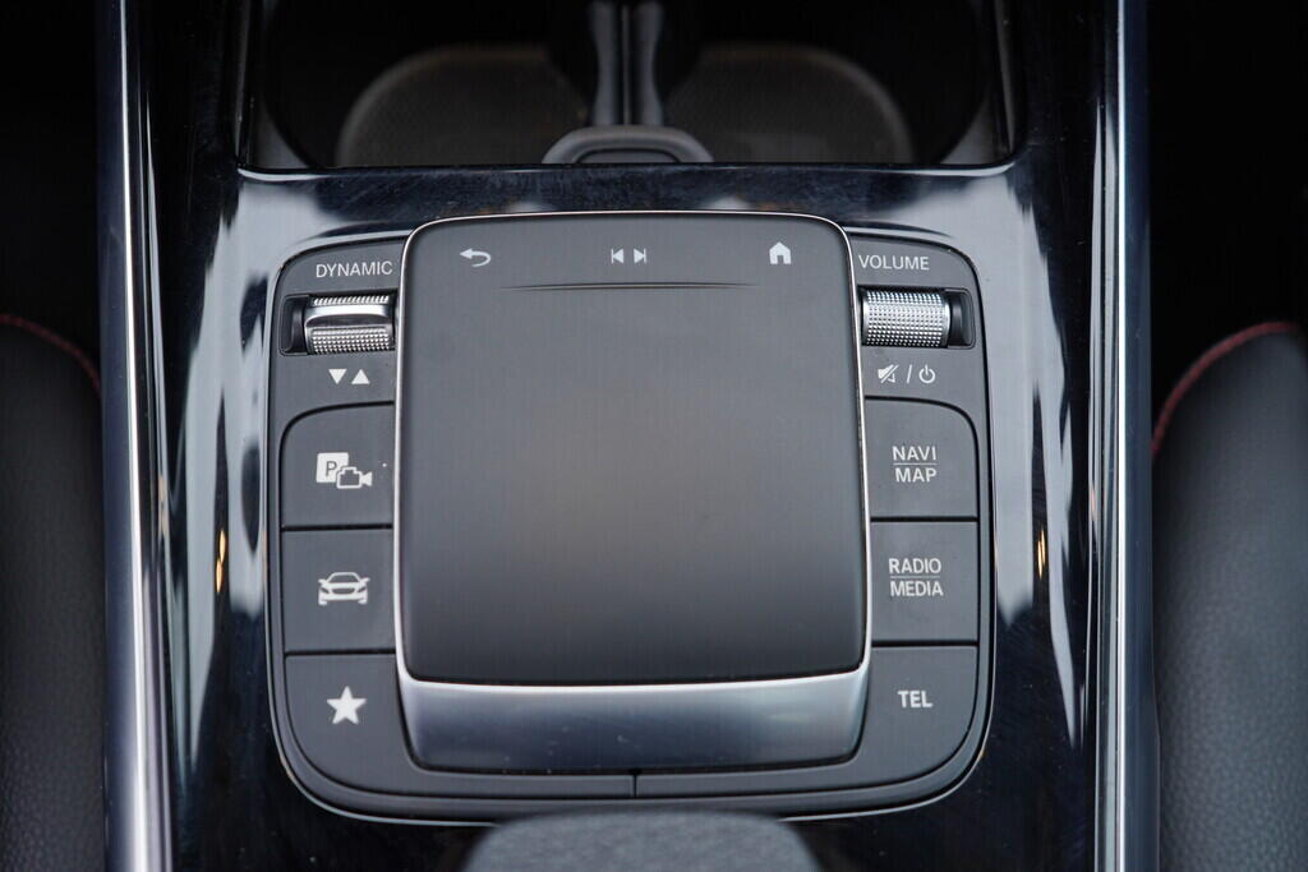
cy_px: 436
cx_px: 654
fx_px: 1308
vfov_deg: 36.9
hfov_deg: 53.1
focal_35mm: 36
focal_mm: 24
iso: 160
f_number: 2.8
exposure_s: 1/40
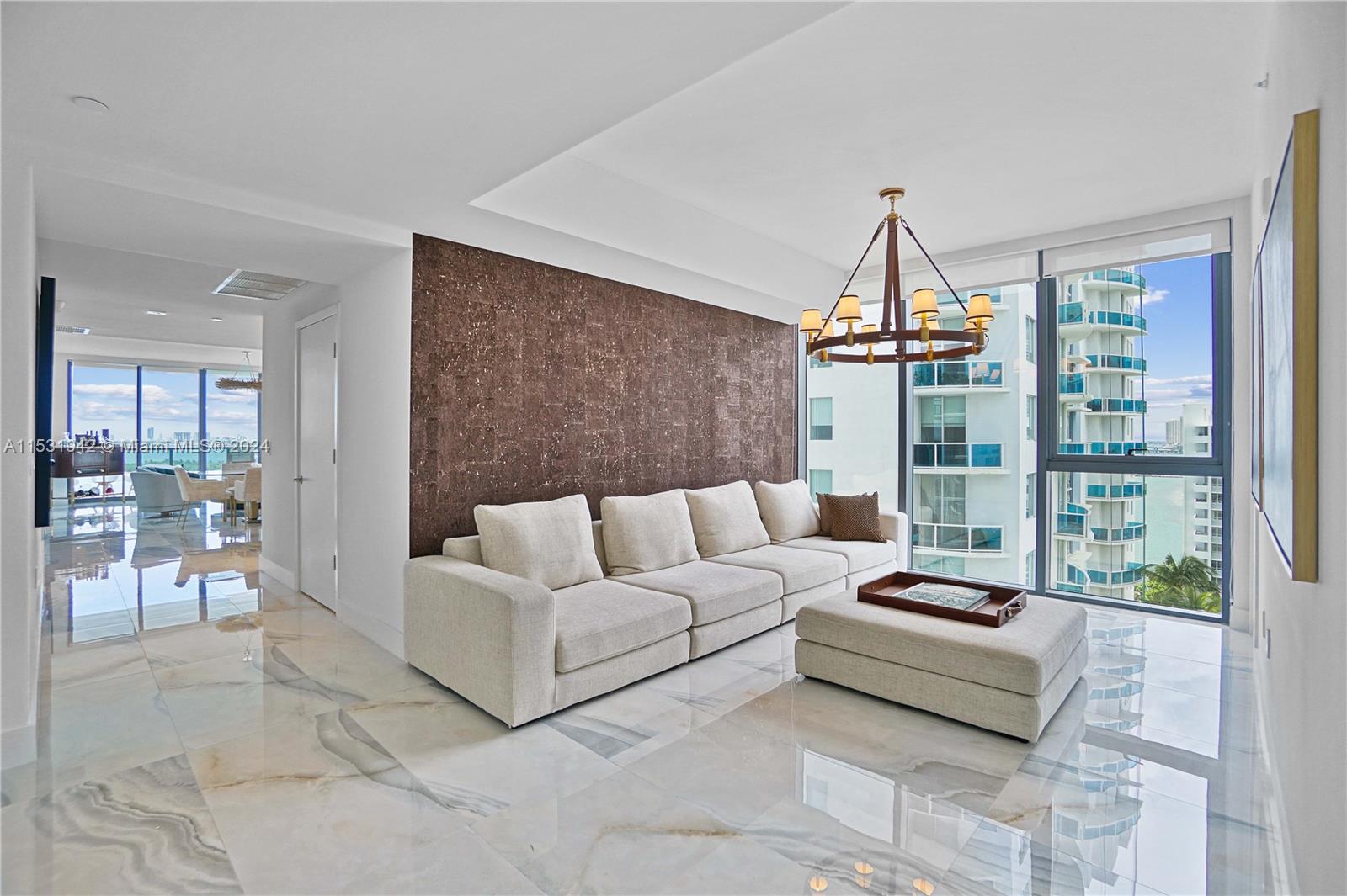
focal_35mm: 15
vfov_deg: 77.3
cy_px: 448
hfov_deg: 100.4
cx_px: 674
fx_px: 561
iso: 250
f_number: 5
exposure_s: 1/60
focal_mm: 10
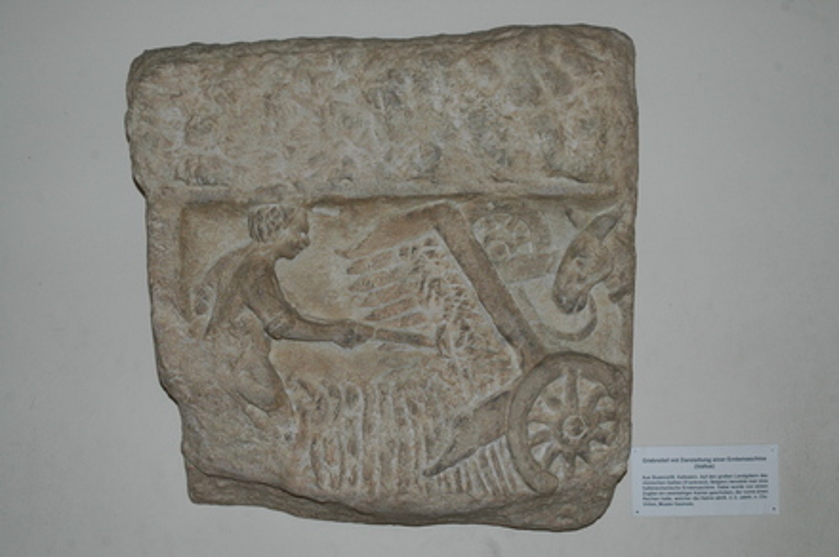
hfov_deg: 38.9
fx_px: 1187
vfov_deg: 26.4
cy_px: 278
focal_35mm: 51
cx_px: 420
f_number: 8
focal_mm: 34
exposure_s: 1/125
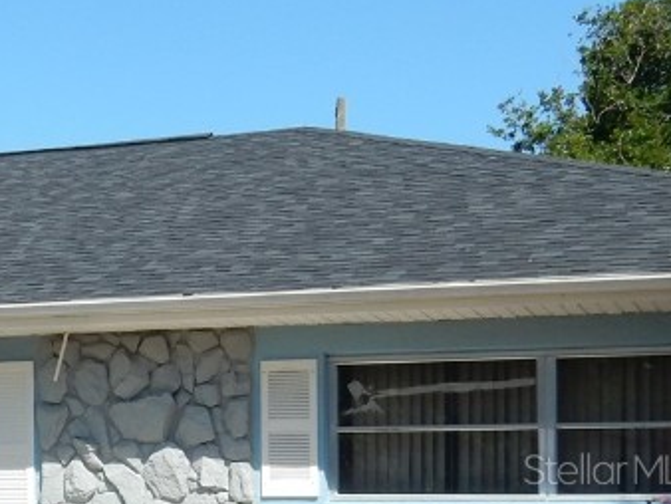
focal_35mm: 109
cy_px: 468
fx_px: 2114
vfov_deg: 13.5
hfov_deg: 16.6
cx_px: -306
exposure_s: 1/1000
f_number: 4
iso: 125
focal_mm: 6.4
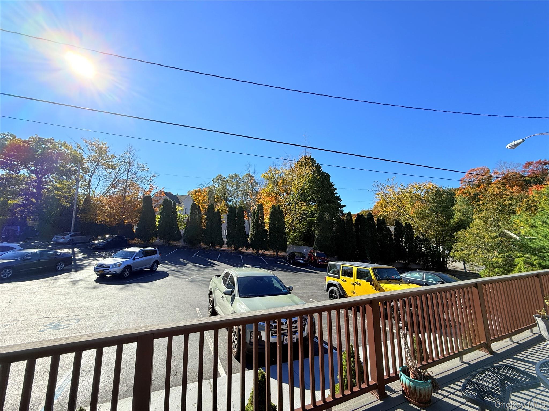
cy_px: 206
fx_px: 222
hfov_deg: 102.1
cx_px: 274
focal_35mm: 14
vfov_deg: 85.7
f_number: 2.2
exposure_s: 1/1901
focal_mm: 2.22
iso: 50
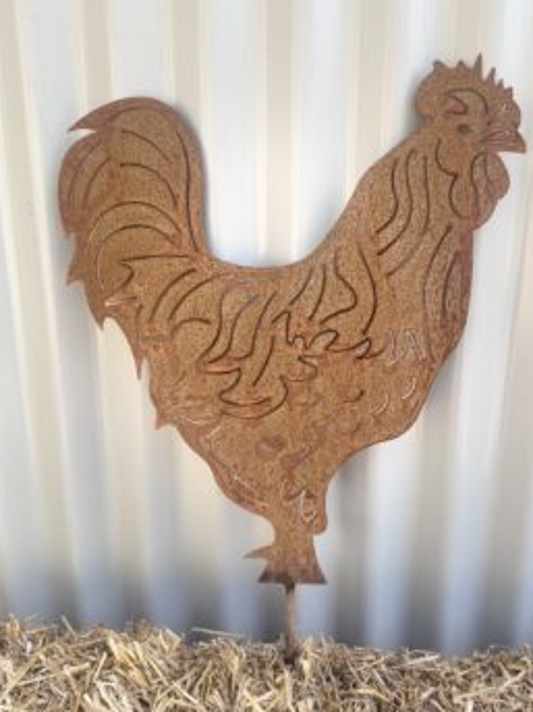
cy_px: 347
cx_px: 284
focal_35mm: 28
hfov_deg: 49.7
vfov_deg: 63.5
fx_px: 575
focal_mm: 6.76
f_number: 1.78
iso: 80
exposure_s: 1/588
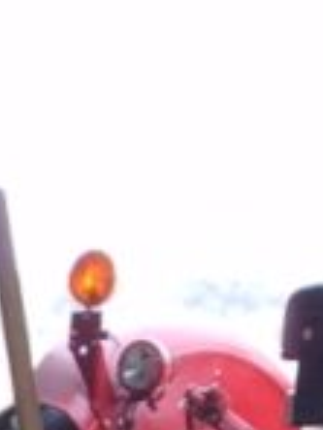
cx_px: -492
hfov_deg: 6.9
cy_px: 1409
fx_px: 2501
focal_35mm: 201
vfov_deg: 8.0
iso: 32
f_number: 2.2
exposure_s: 1/125
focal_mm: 4.15
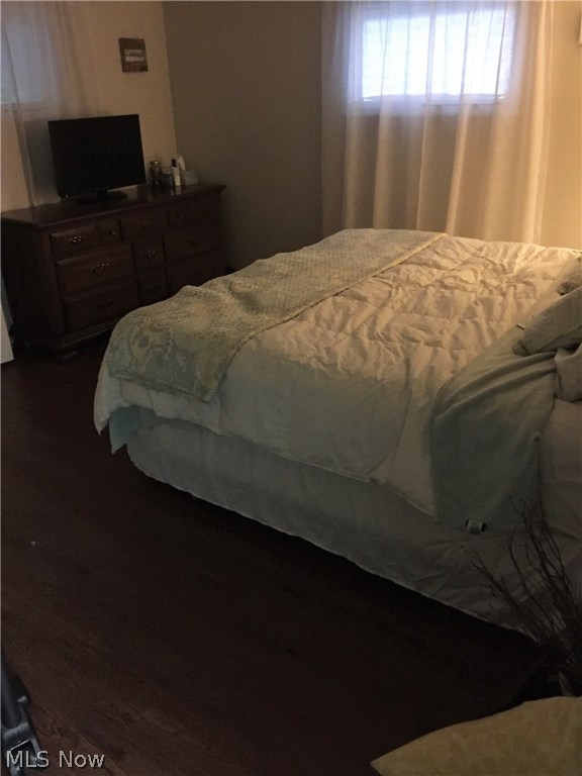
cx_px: 291
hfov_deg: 48.2
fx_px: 650
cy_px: 388
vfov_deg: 61.7
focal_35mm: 29
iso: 320
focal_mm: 4.15
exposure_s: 1/15
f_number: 2.2
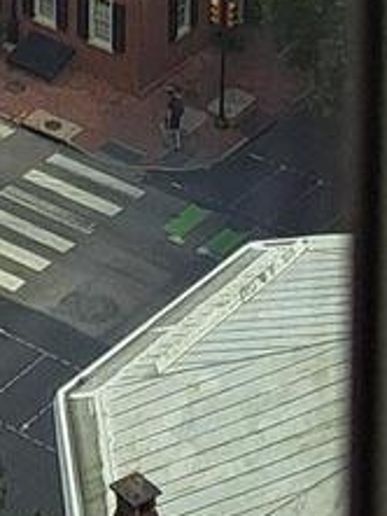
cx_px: -450
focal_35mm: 167
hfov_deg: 8.3
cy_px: -1023
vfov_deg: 9.4
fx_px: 2487
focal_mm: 5.23
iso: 50
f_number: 1.8
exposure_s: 1/1008
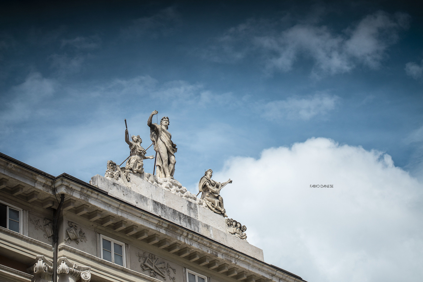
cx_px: 212
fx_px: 1175
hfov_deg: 20.4
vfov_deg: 13.7
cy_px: 141
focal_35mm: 100
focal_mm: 100
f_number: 2.8
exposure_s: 1/8000
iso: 200
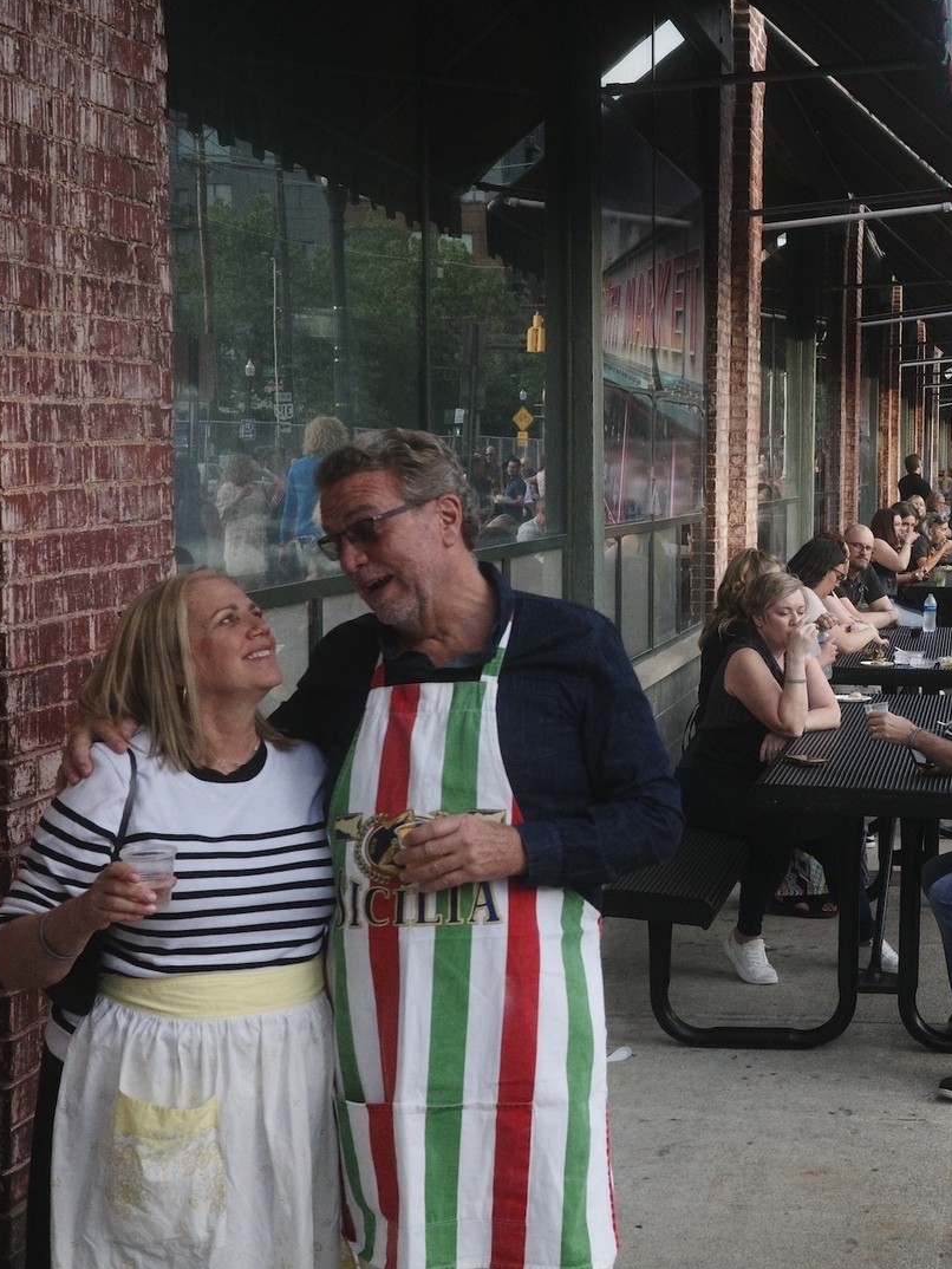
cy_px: 632
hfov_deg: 24.1
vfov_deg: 33.2
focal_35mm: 58
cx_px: 947
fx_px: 2126
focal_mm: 26
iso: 3200
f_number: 5.6
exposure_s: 1/1000
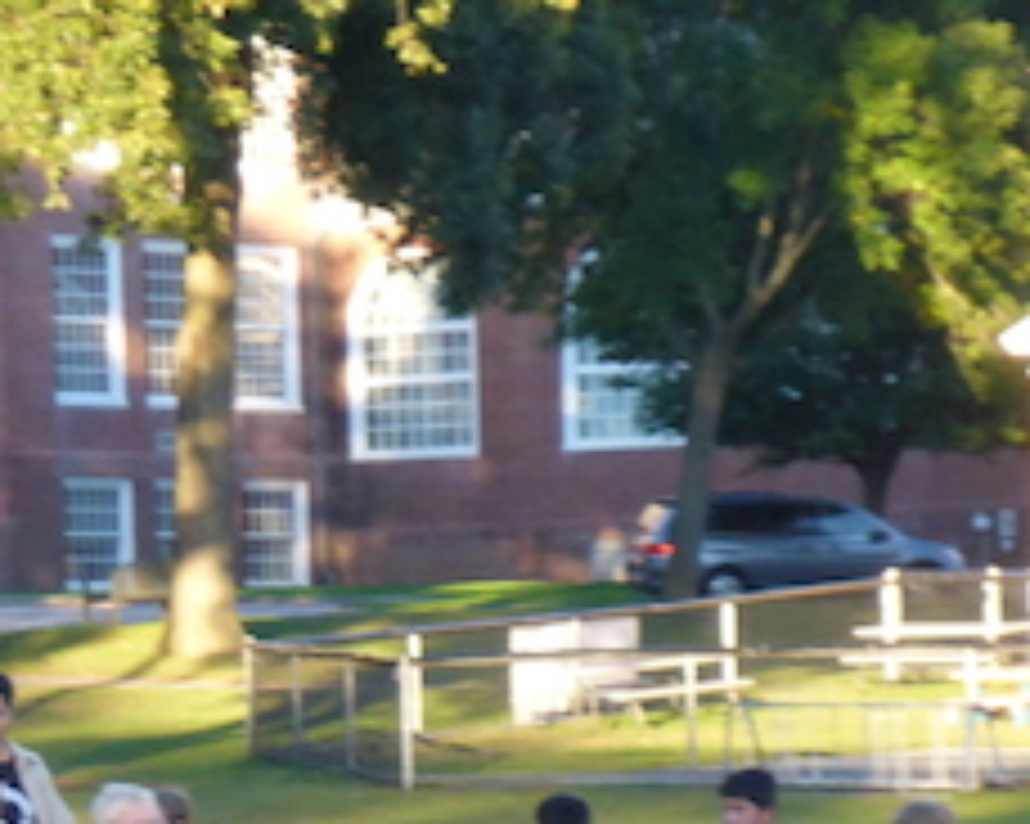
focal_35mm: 291
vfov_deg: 5.3
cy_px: 779
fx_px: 8867
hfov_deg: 6.6
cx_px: 457
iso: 400
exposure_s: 1/125
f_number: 5.9
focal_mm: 22.8
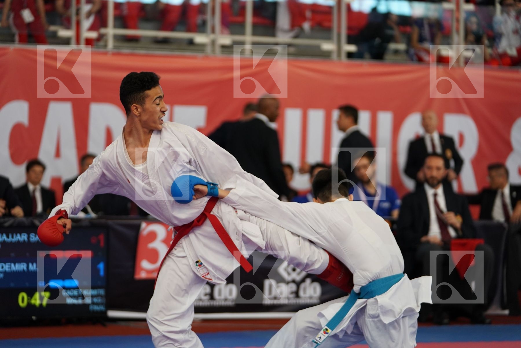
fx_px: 1823
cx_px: 260
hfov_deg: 16.3
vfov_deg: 10.9
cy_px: 174
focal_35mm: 126
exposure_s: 1/1000
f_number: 2.8
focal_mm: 126
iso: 1250
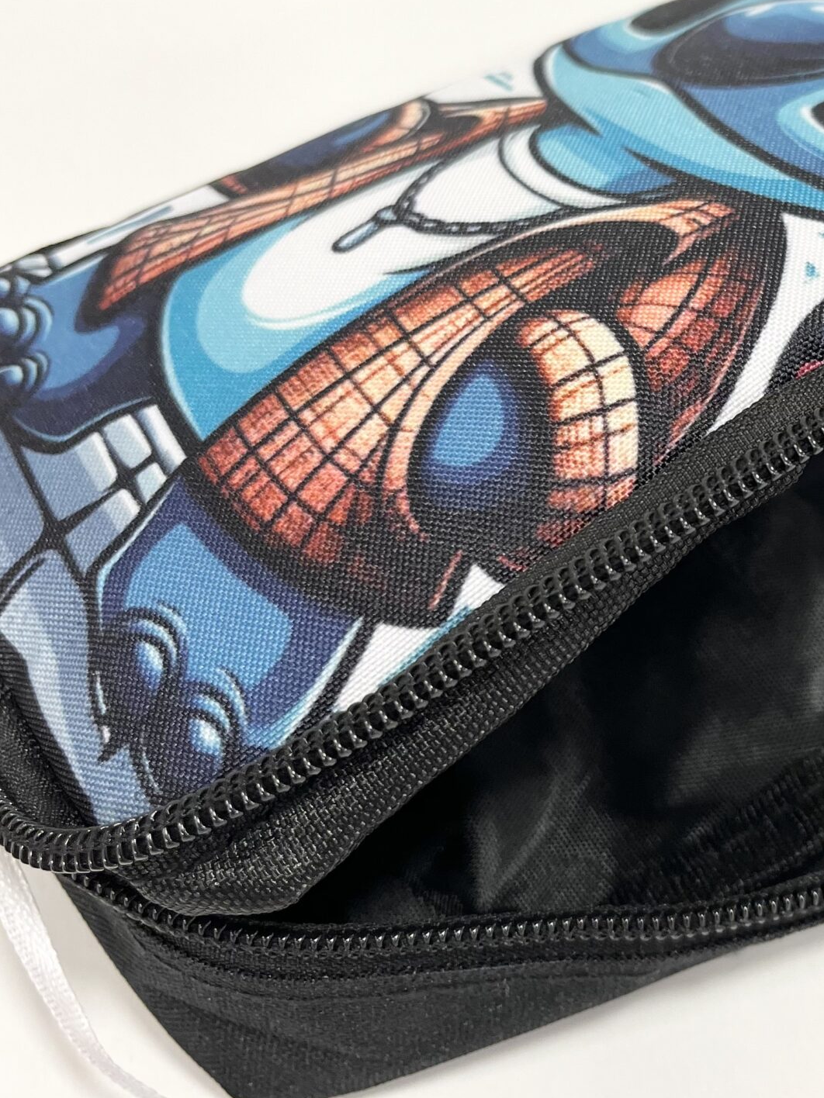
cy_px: 380
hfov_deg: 29.8
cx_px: 719
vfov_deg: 40.0
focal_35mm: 47
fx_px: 1492
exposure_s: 1/100
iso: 80
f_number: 1.6
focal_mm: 5.1
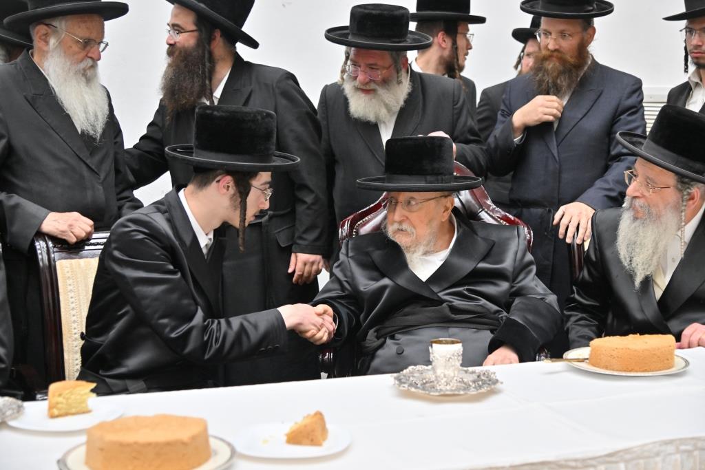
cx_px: 352
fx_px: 940
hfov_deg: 41.1
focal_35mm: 48
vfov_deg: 28.1
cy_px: 235
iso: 1250
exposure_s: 1/200
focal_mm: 48
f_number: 4
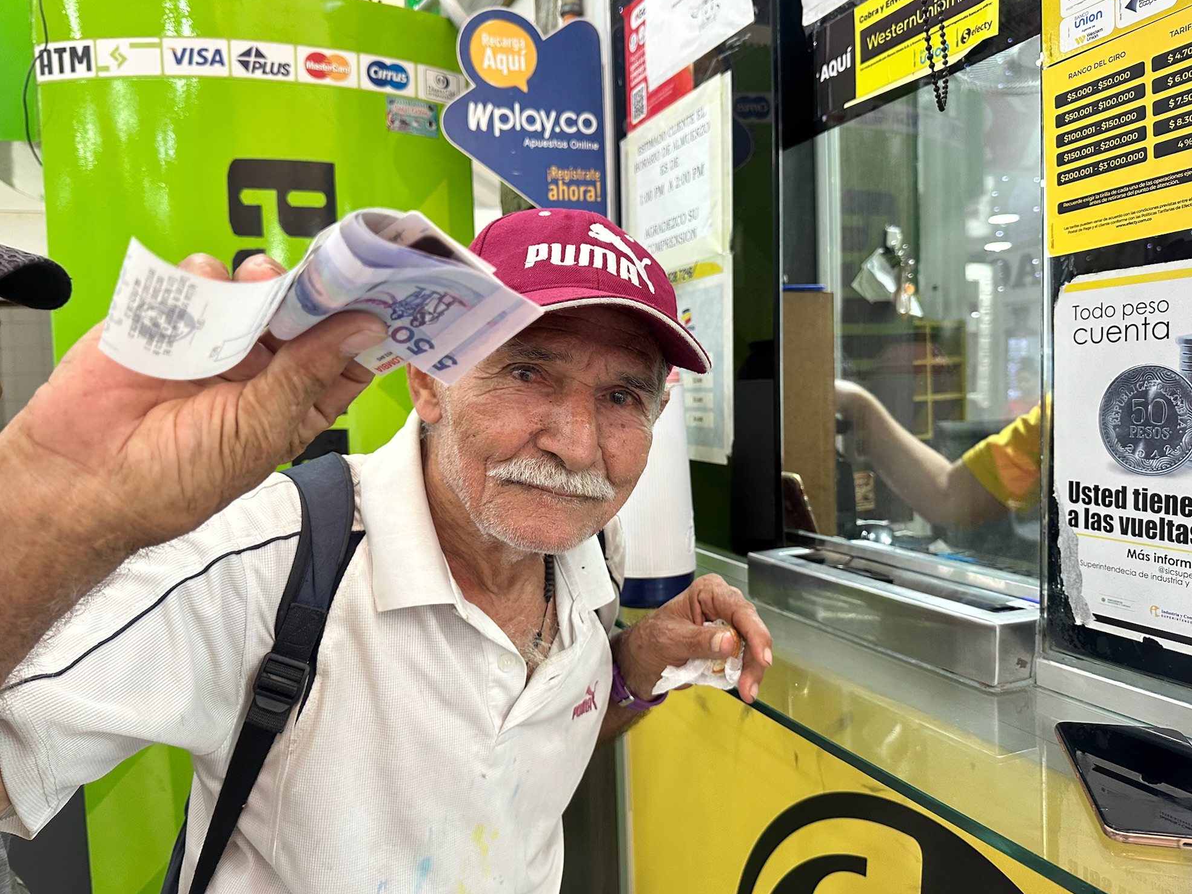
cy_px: 449
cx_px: 572
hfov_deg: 69.4
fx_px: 861
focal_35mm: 25
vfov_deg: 54.9
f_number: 1.78
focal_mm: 6.86
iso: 320
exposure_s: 1/60
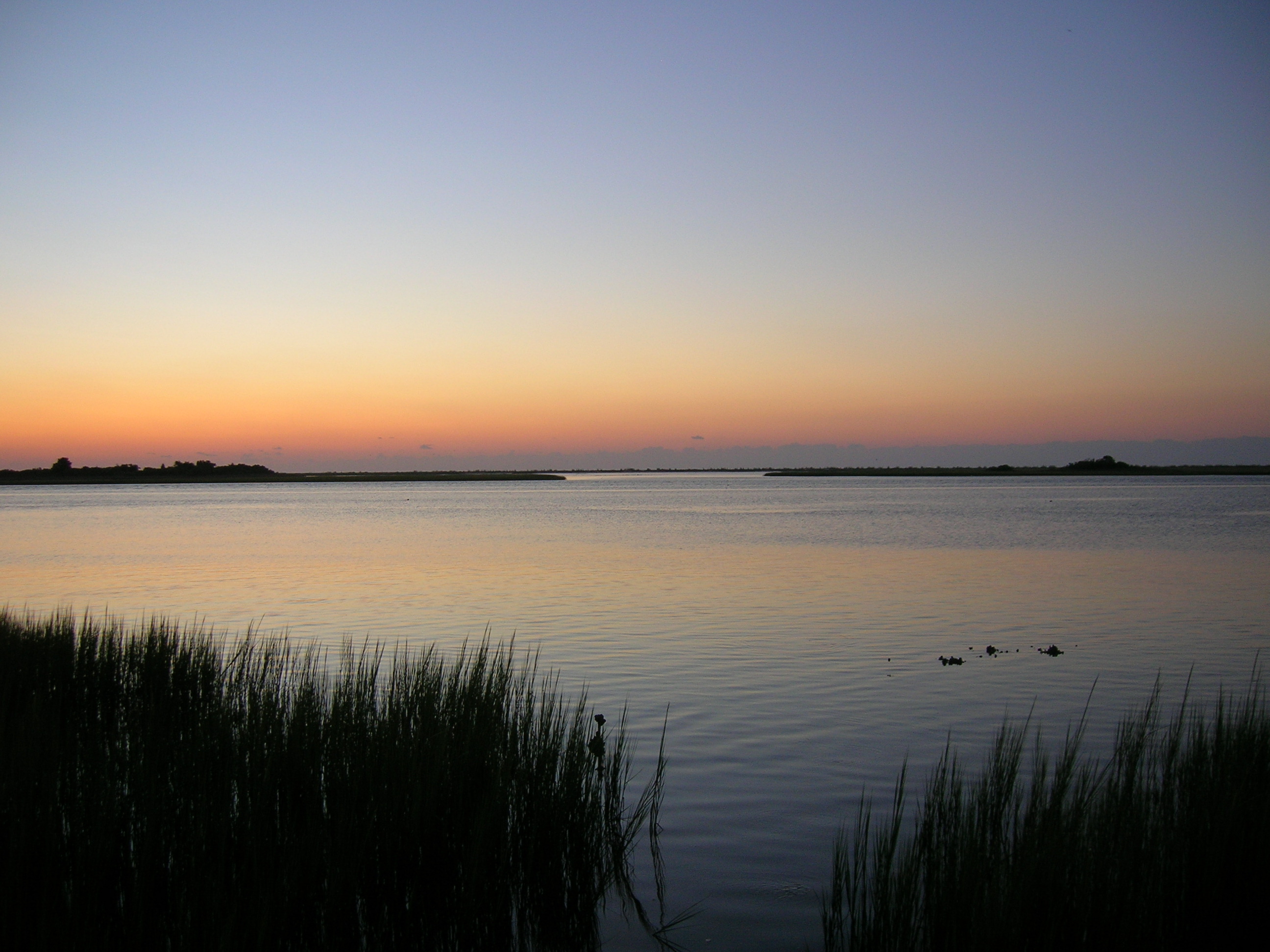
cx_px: 635
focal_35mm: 34
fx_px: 1247
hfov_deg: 54.0
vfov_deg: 41.8
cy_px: 476
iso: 50
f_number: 2.9
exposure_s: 1/94.6
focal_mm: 5.7
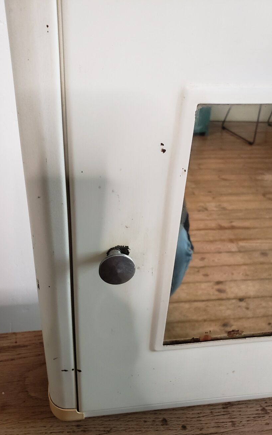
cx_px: 110
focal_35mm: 28
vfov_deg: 66.5
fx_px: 332
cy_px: 221
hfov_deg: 44.3
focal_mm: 4.3
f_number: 2.4
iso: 250
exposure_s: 1/32
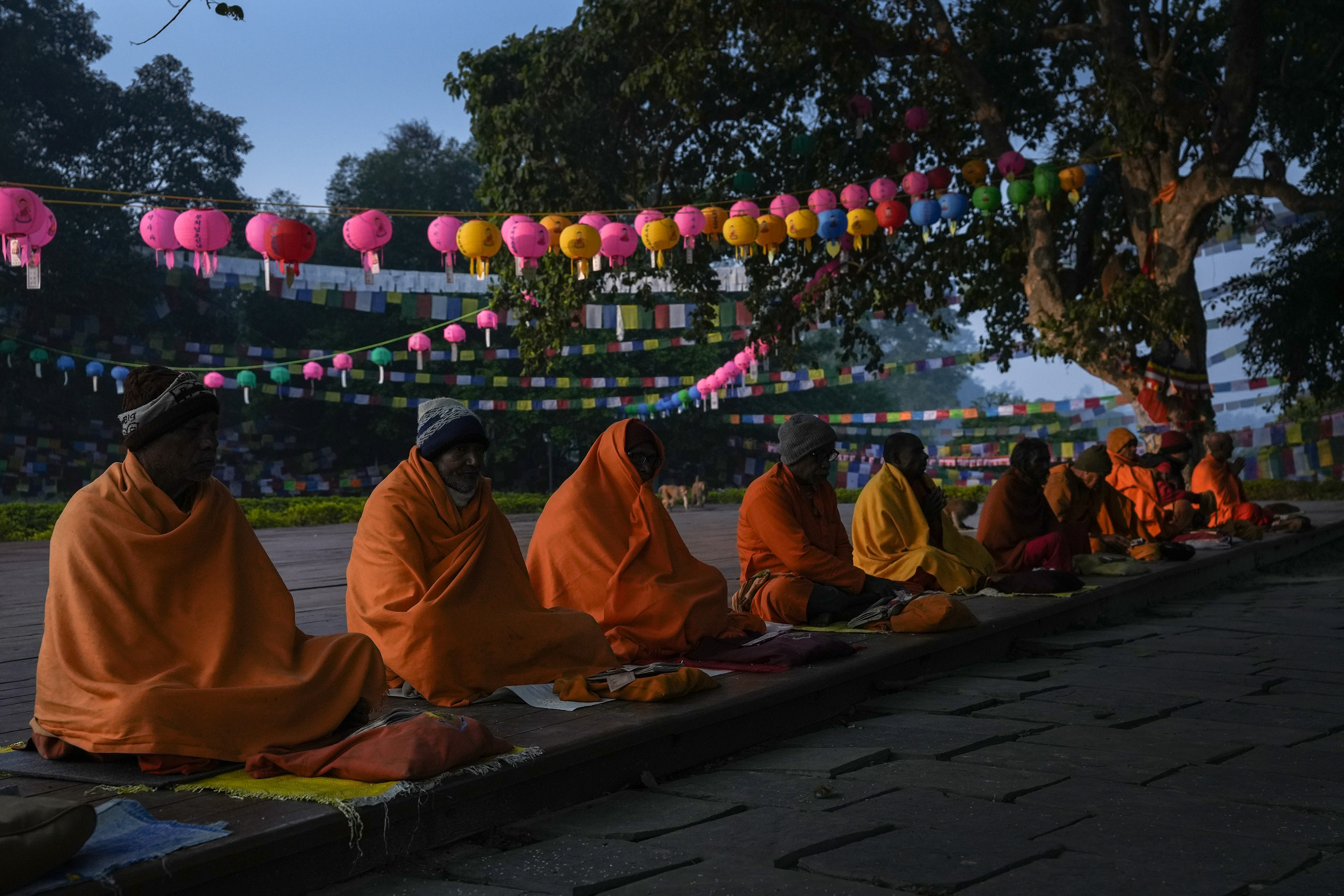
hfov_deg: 47.6
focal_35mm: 41
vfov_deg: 32.8
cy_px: 448
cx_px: 672
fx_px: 1523
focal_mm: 40.8
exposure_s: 1/5000
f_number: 5.6
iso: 1250
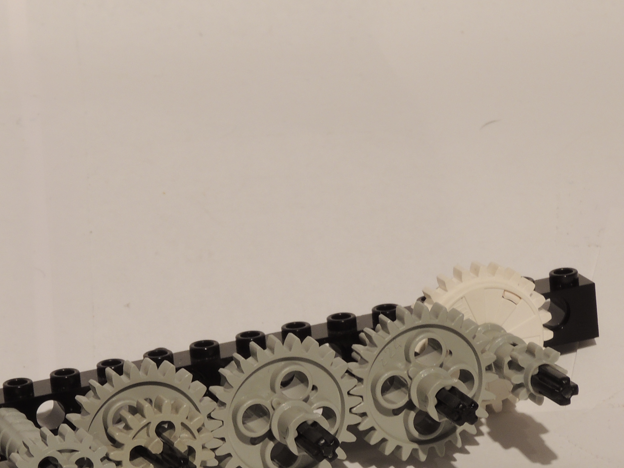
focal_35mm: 255
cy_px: 392
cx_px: 166
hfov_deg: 7.8
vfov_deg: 5.8
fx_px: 4597
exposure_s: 1/2.5
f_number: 6.8
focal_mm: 24
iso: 100
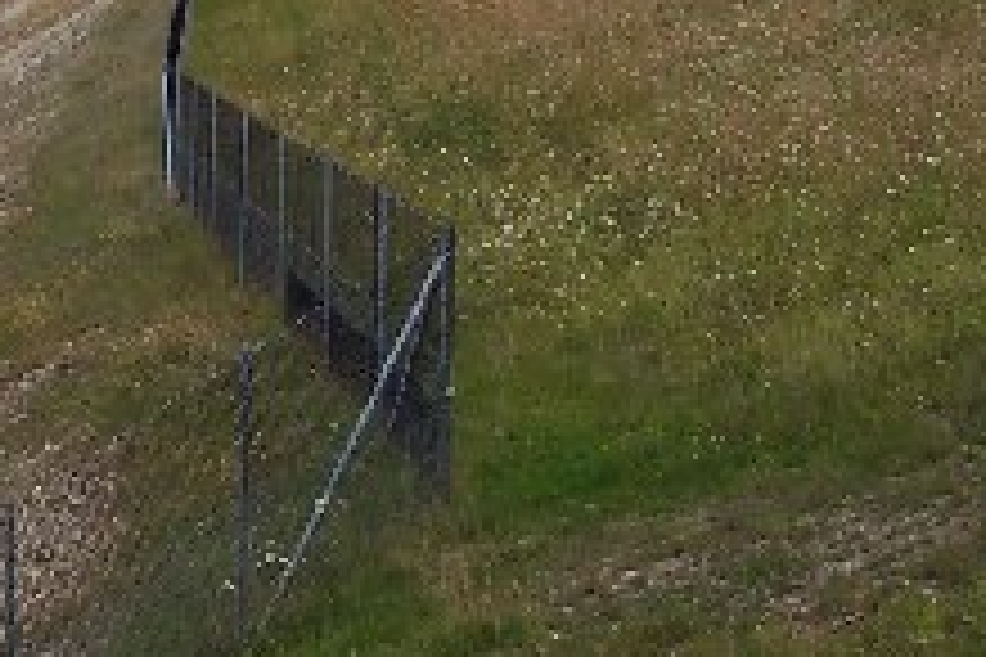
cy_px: -128
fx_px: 3040
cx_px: -342
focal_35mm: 111
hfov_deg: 17.2
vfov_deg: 12.1
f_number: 4.8
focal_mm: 8
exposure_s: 1/500
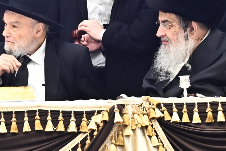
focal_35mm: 406
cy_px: 49
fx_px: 2549
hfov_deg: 5.1
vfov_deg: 3.4
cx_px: -23
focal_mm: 135
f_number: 7.1
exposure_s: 1/125
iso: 2000
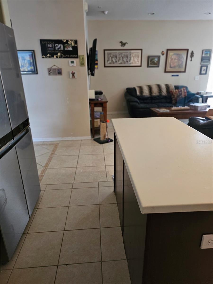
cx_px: 106
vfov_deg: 73.9
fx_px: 189
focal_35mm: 23
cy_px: 142
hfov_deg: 58.9
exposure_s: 1/24
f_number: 1.7
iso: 640
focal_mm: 6.3
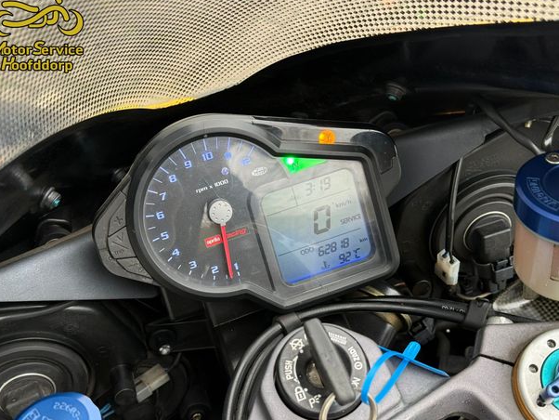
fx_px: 824
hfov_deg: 37.5
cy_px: 212
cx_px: 287
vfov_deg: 28.6
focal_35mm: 51
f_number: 1.78
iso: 125
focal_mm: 6.76
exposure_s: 1/60
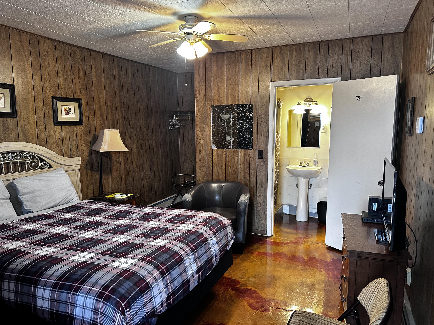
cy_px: 162
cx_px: 217
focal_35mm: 24
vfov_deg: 56.8
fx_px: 301
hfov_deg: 71.6
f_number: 1.78
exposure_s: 1/60
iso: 320
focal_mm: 6.86
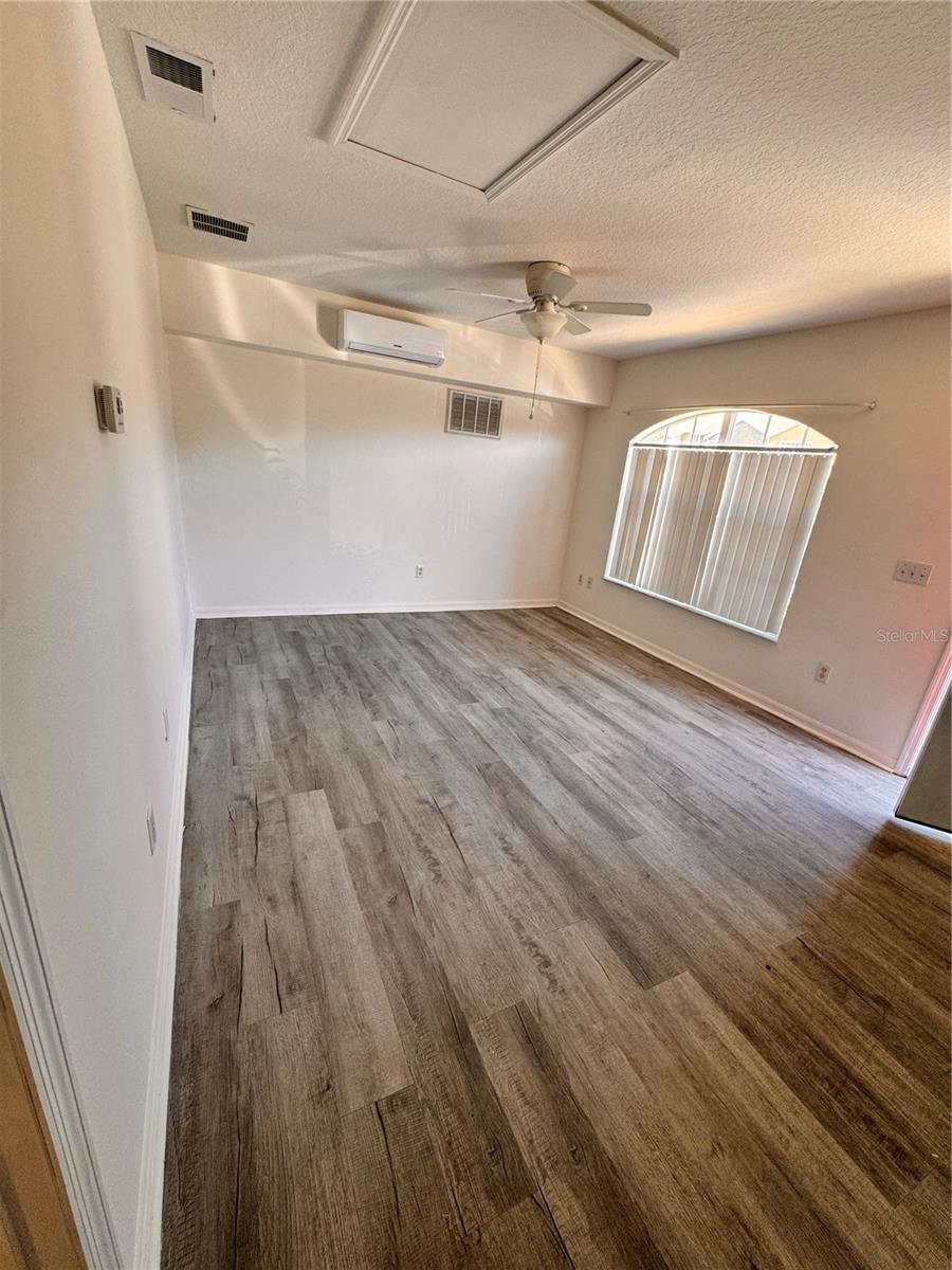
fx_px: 513
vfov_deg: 102.1
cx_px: 476
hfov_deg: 85.7
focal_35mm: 14
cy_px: 635
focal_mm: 2.22
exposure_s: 1/120
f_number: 2.2
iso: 125
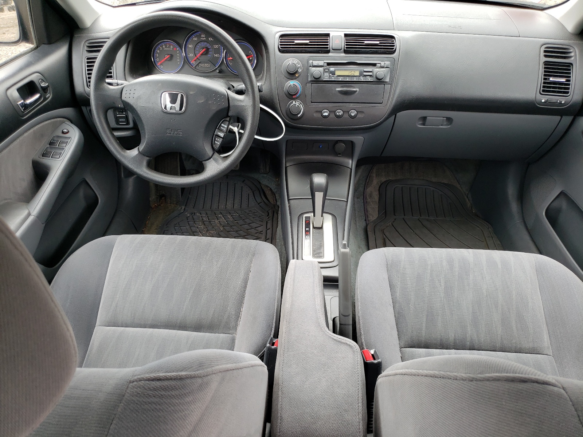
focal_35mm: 26
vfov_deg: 53.1
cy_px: 218
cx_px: 292
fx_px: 438
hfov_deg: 67.3
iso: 50
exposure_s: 1/147
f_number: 1.5
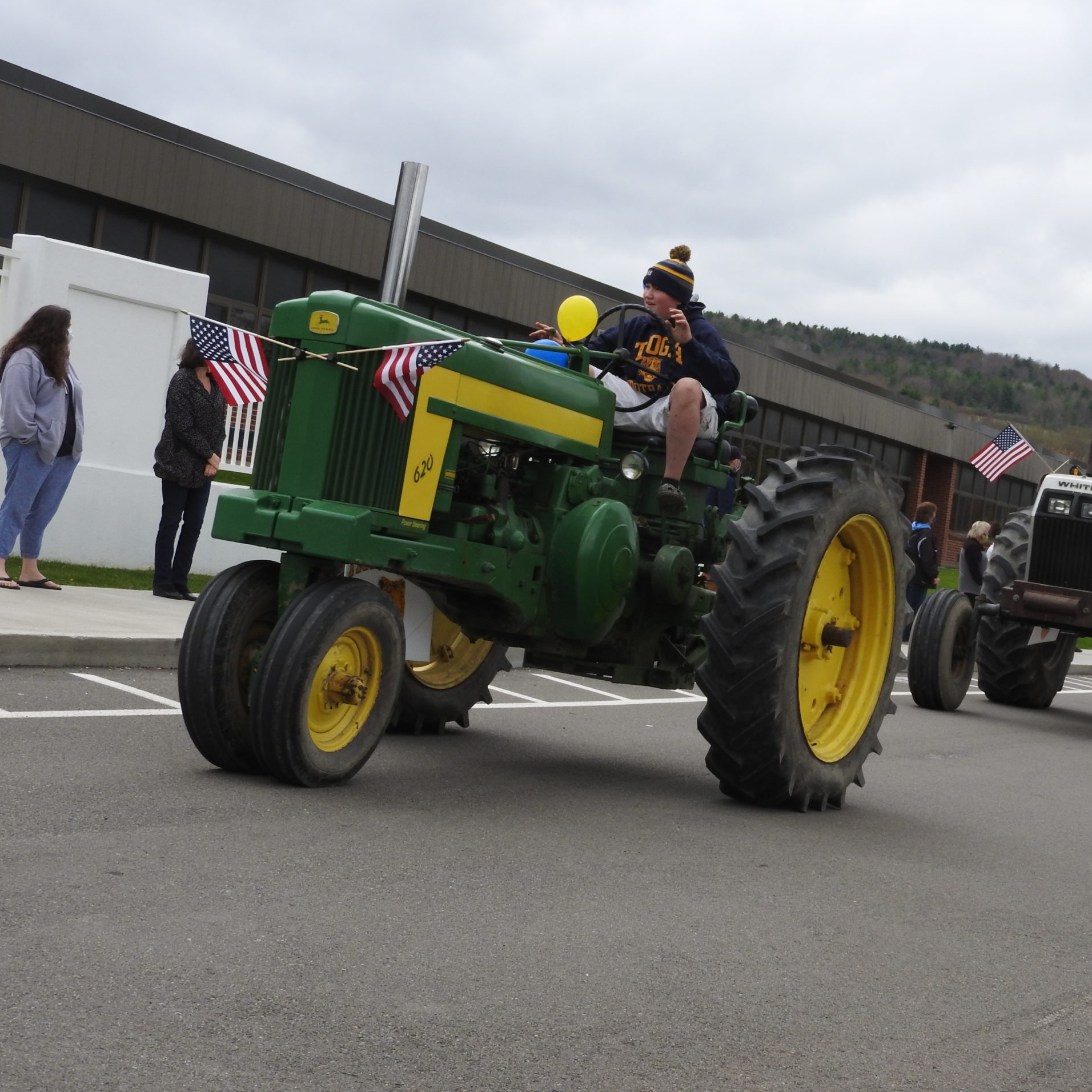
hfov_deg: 24.2
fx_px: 2534
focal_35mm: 71
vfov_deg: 24.3
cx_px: 694
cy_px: 545
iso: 100
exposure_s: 1/320
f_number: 4.2
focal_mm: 10.7
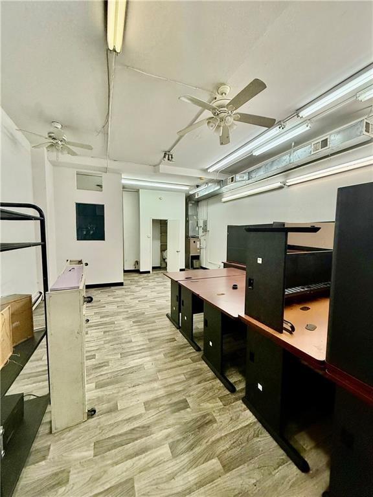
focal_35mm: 14
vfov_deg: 102.1
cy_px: 248
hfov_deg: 85.7
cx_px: 186
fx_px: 201
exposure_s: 1/120
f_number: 2.2
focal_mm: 2.22
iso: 200
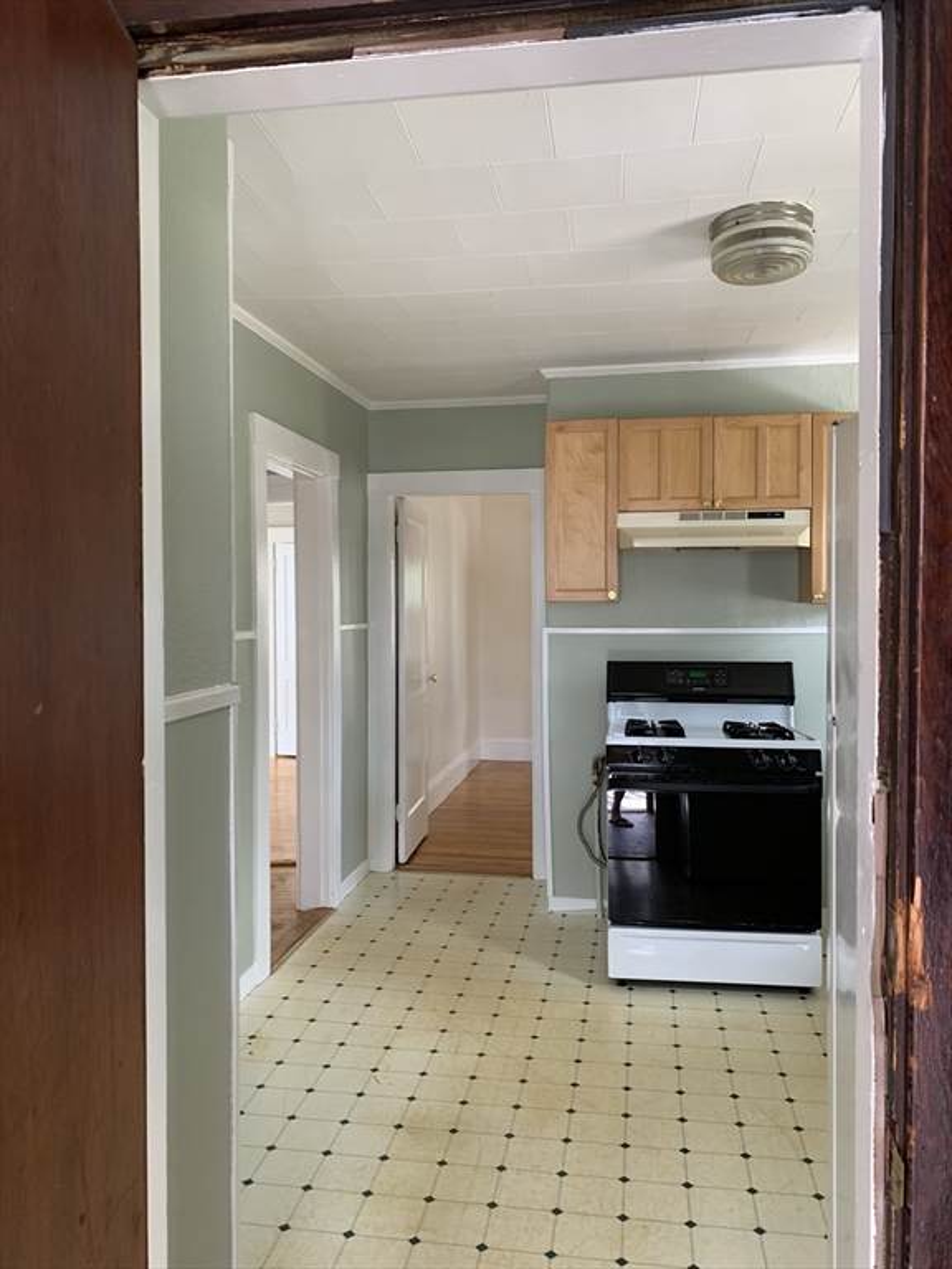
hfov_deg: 53.1
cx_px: 476
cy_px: 634
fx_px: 953
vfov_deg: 67.3
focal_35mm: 26
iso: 125
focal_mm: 4.25
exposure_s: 1/60
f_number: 1.8
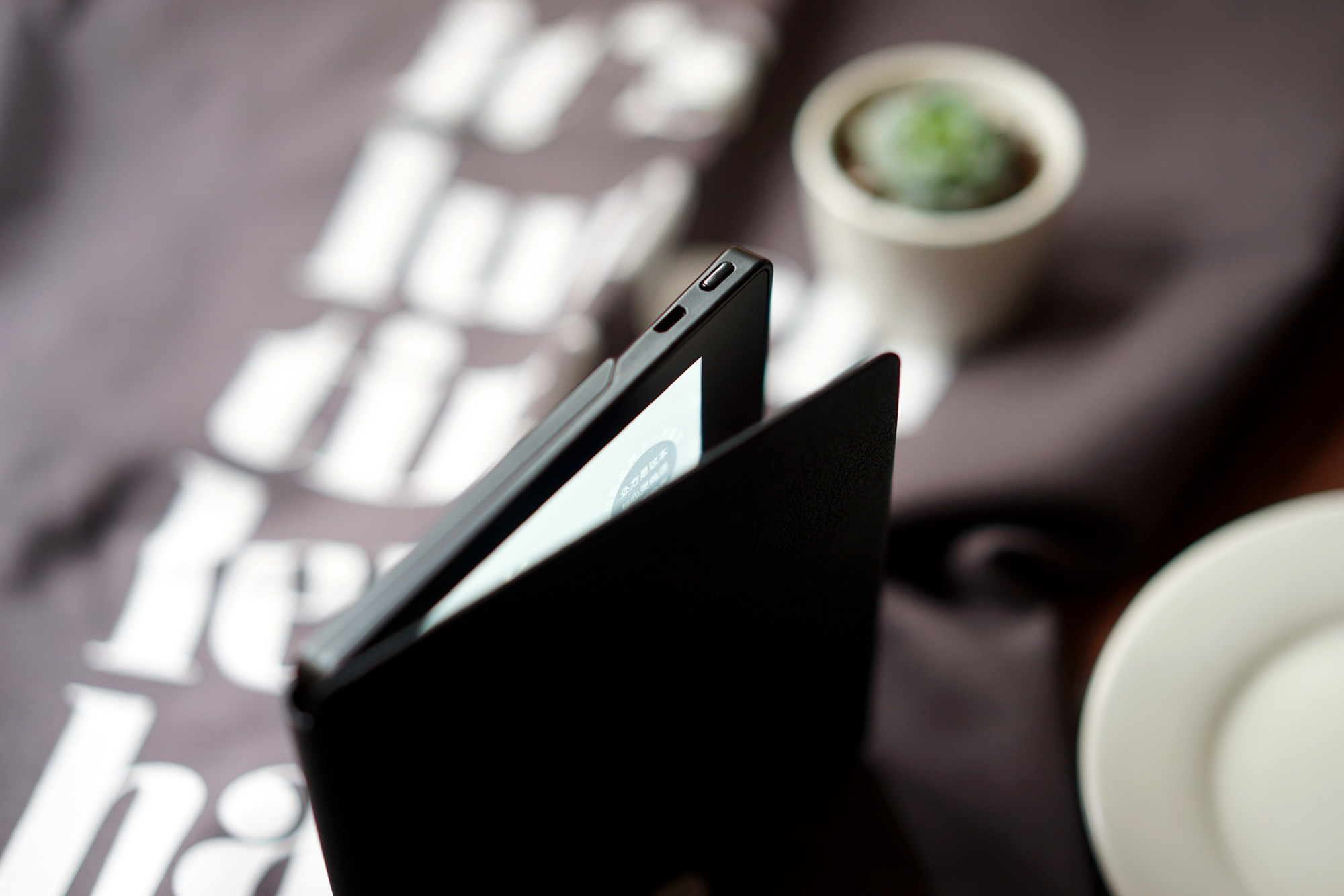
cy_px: 448
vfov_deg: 24.6
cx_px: 672
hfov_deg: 36.2
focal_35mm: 55
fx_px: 2053
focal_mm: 55
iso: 320
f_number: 2
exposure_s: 1/60
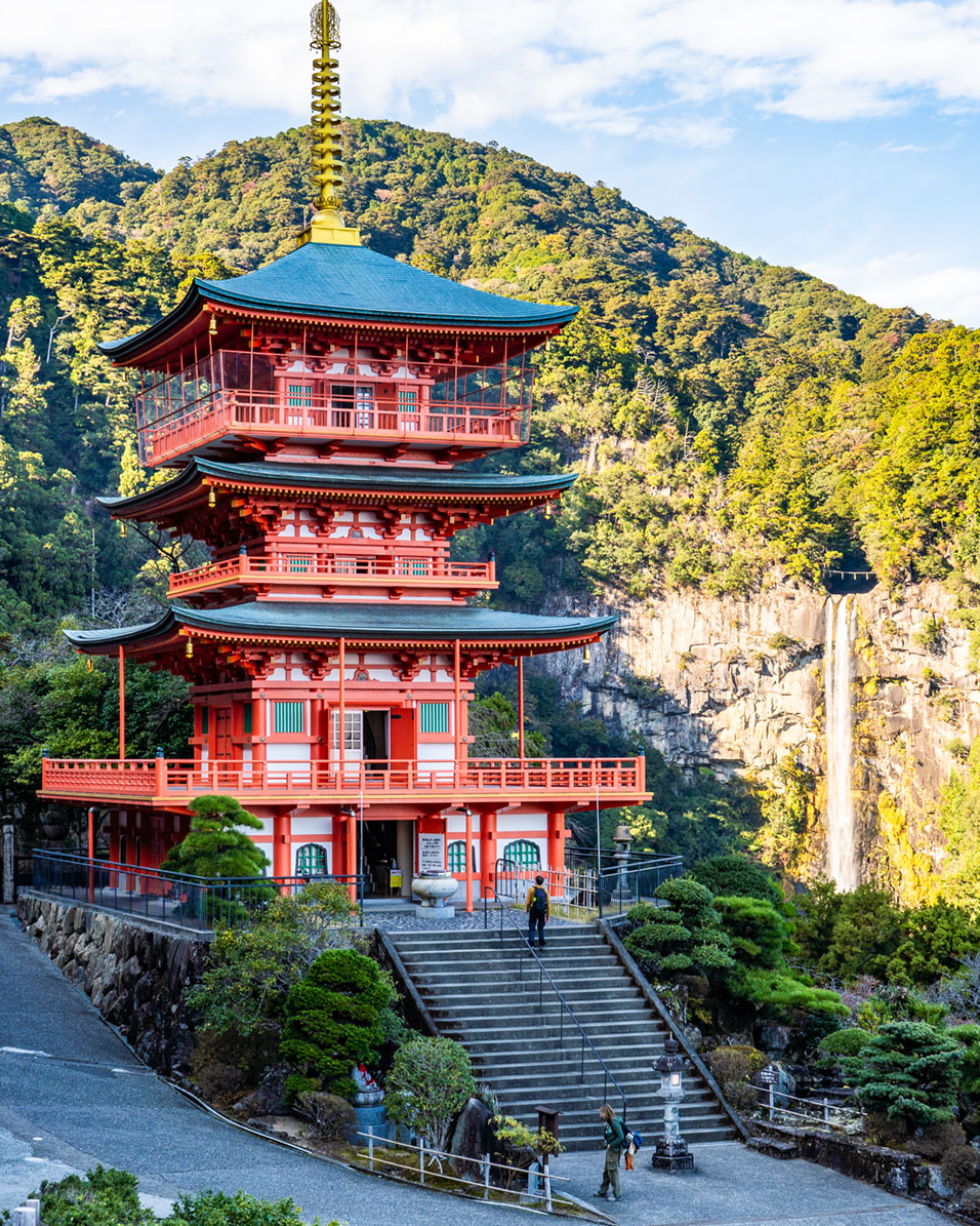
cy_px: 531
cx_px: 490
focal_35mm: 53
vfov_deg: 35.3
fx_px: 1924
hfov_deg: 28.6
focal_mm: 31.3
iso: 125
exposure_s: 1/100
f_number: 8
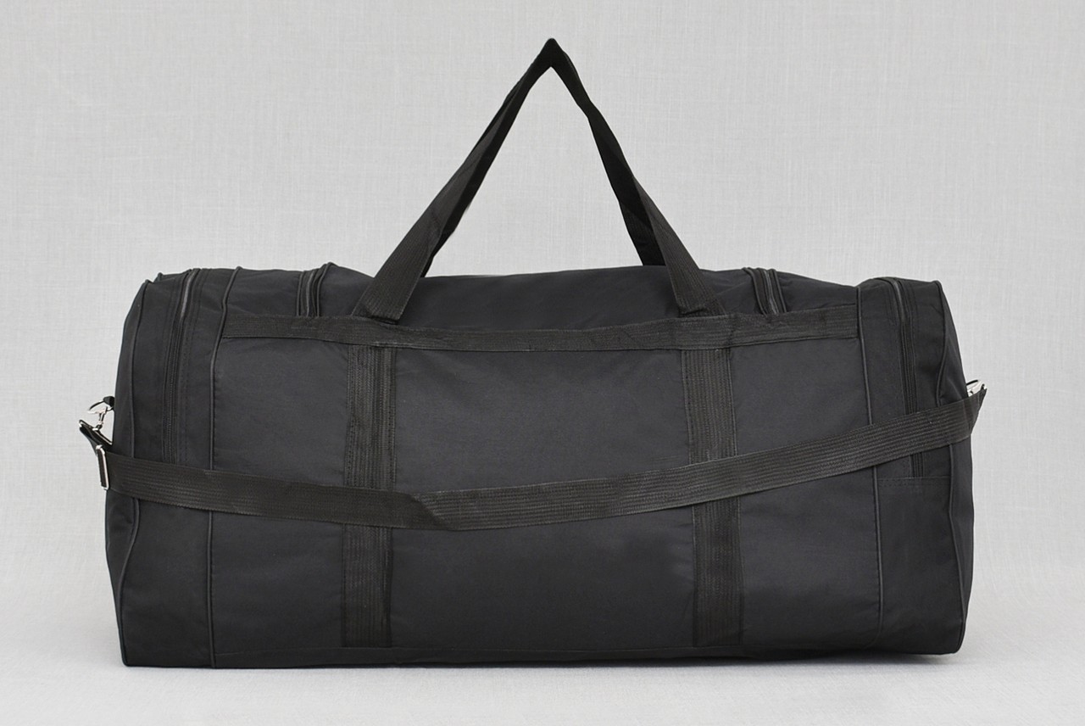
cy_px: 363
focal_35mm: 40
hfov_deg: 47.9
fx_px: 1222
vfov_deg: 33.1
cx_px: 542
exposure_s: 1/60
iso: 100
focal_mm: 27
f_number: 5.6
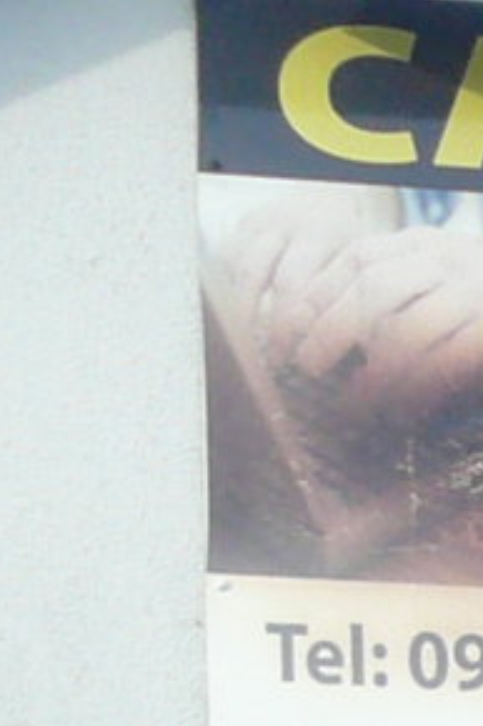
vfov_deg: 5.2
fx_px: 7978
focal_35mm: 396
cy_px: 781
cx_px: 1189
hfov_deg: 3.4
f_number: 3.5
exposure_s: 1/200
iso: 100
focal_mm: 7.5
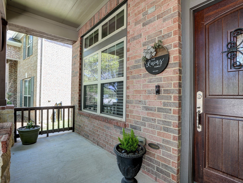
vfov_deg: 71.6
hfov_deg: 87.7
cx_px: 116
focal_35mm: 18
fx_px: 126
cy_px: 94
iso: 400
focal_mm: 16
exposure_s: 1/40
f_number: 8
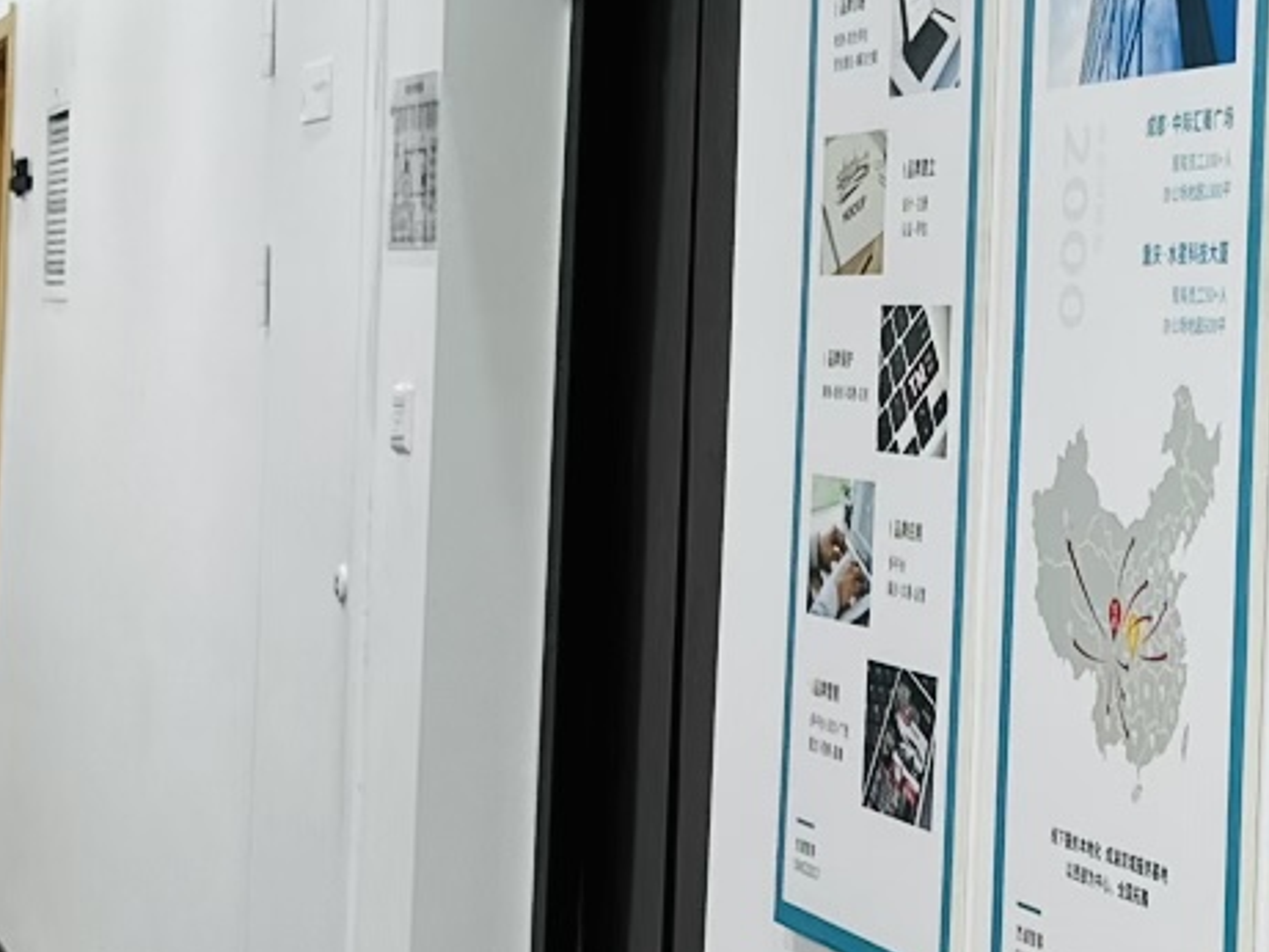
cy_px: 297
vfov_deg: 14.1
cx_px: 917
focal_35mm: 105
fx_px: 3850
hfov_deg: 18.6
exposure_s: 1/100
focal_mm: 6.86
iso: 80
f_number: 1.78
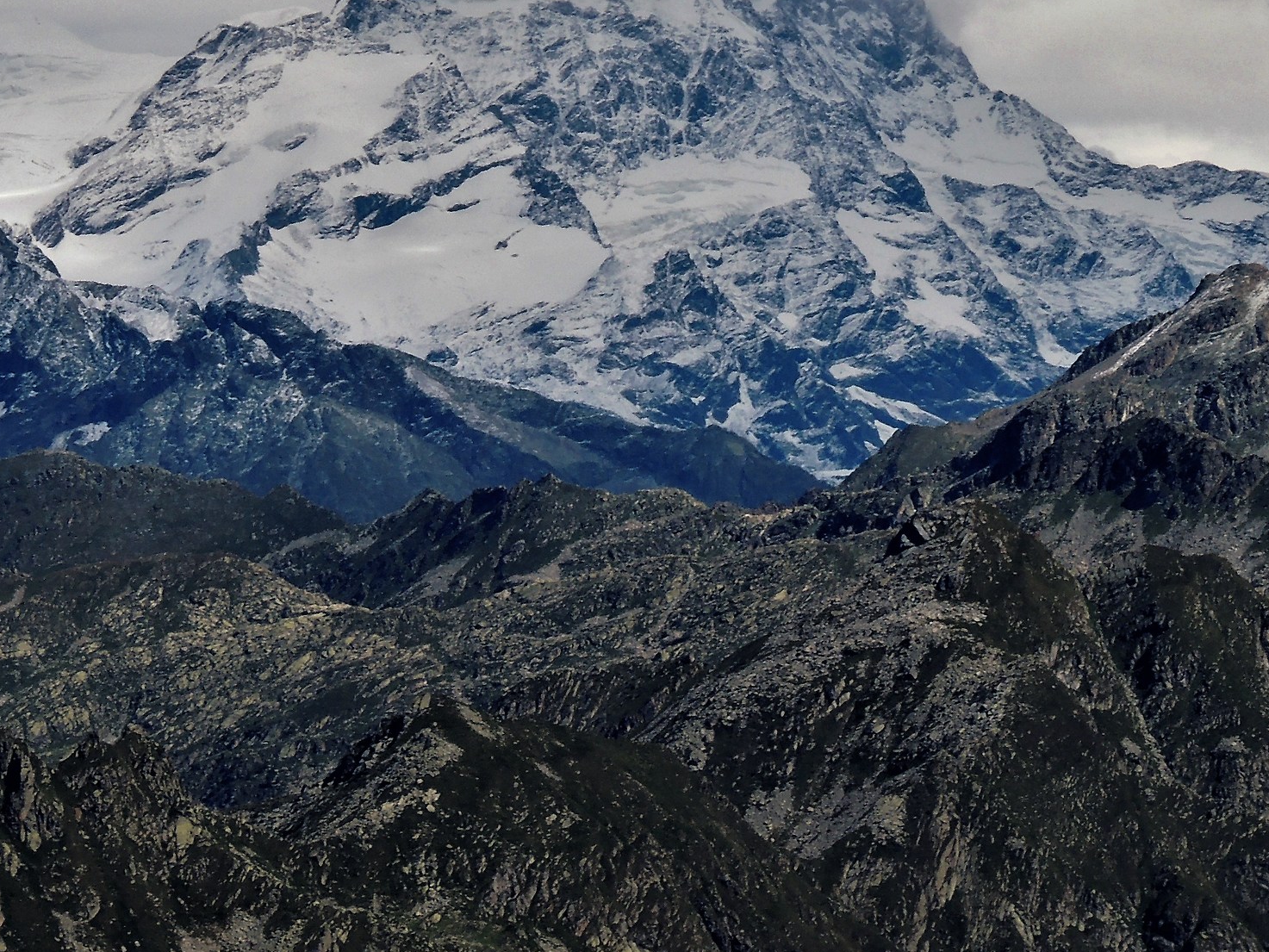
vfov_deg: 5.4
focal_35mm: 277
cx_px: 496
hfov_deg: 7.1
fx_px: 10155
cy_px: 181
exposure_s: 1/400
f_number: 8
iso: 100
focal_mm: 30.3
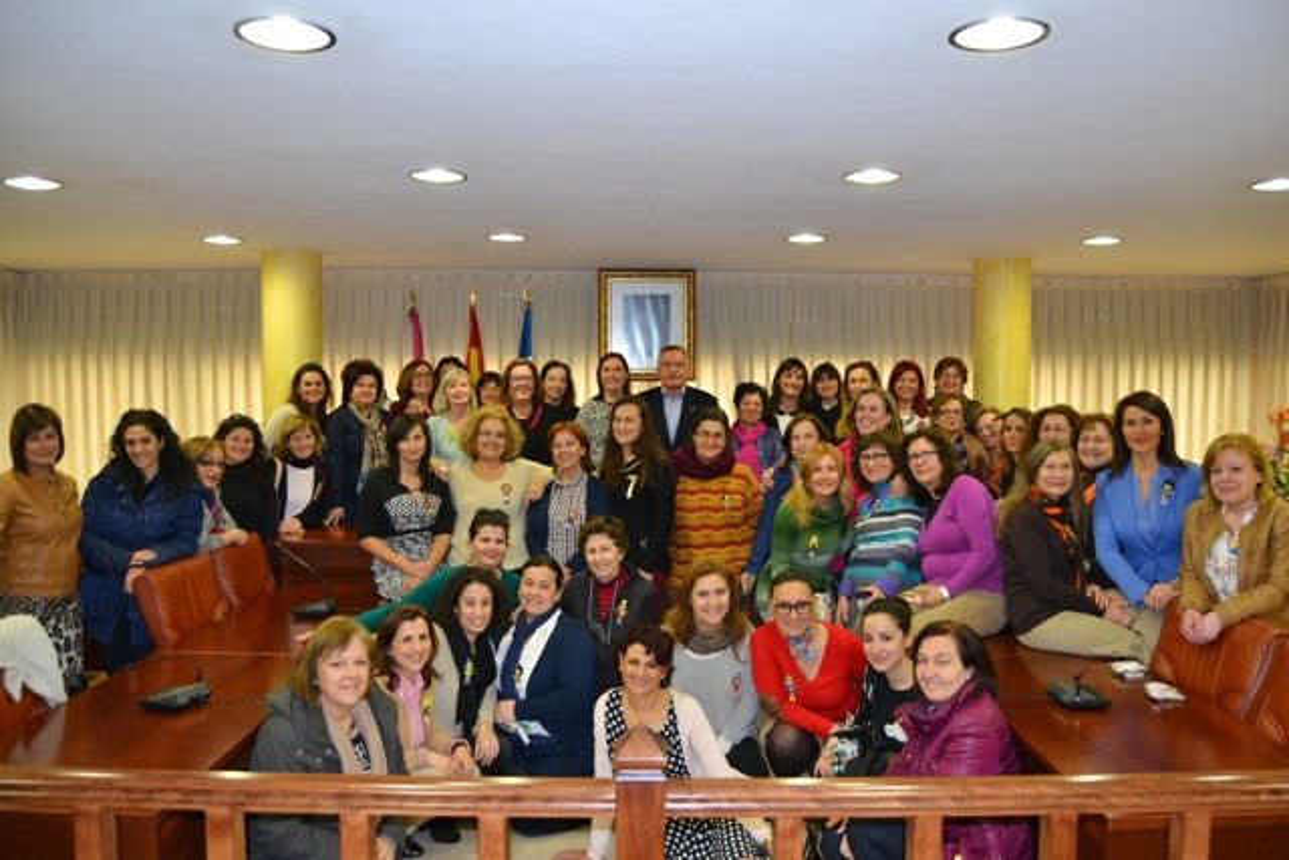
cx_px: 644
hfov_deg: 67.4
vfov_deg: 48.0
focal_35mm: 27
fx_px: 967
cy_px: 430
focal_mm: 18
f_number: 3.5
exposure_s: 1/60
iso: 640
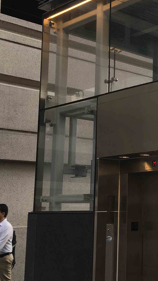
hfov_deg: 17.3
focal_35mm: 66
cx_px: 195
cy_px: 127
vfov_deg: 31.9
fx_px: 491
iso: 25
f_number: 2.2
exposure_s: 1/150
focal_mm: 4.15
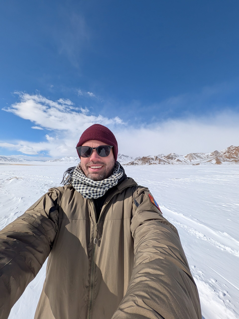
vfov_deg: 106.2
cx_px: 120
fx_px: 120
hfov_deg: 89.9
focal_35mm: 13
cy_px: 160
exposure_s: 1/2778
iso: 33
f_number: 2.2
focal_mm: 1.54
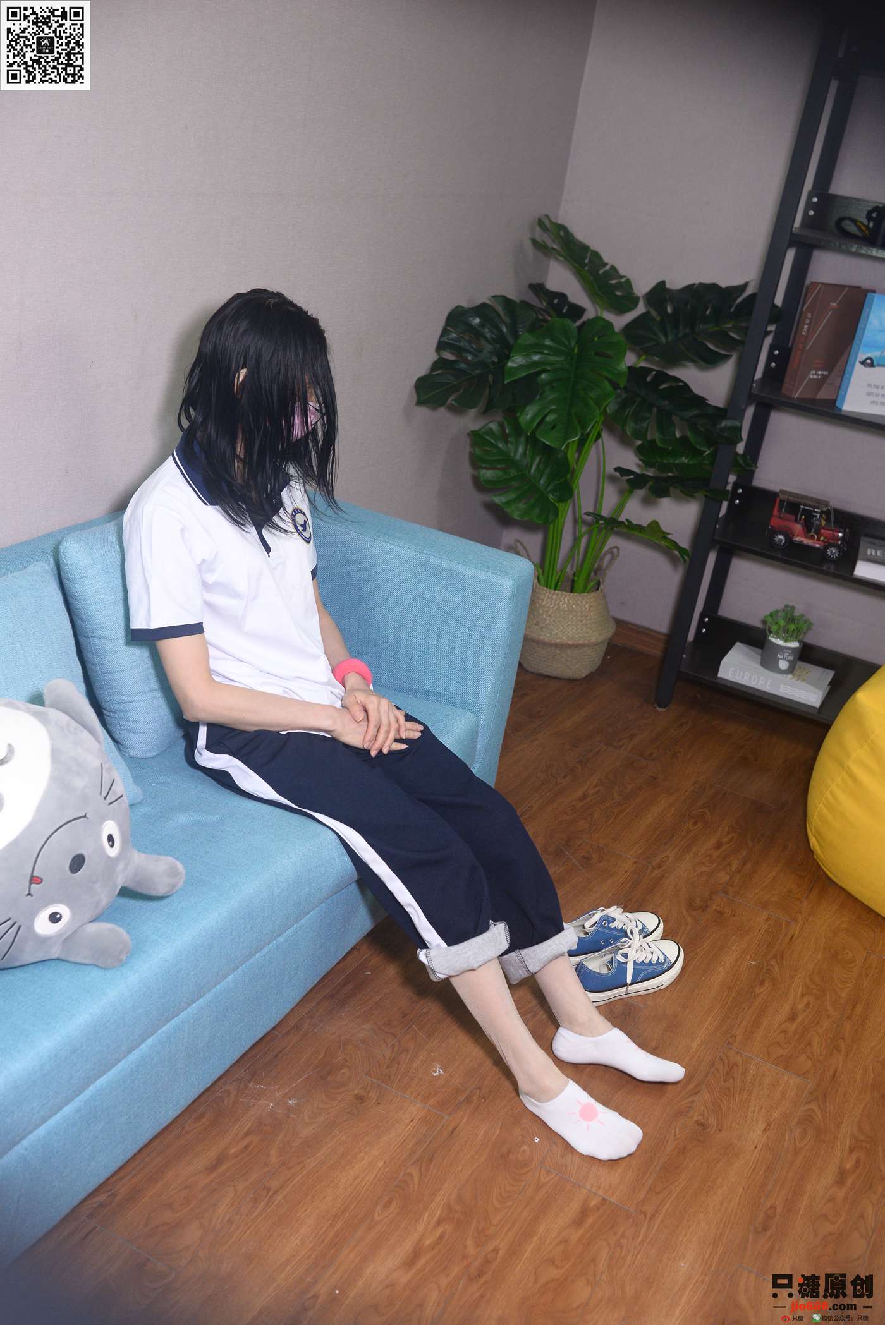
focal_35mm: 35
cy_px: 662
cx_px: 442
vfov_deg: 54.4
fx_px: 1289
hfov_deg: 37.9
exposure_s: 1/160
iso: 1250
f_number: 5
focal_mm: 35
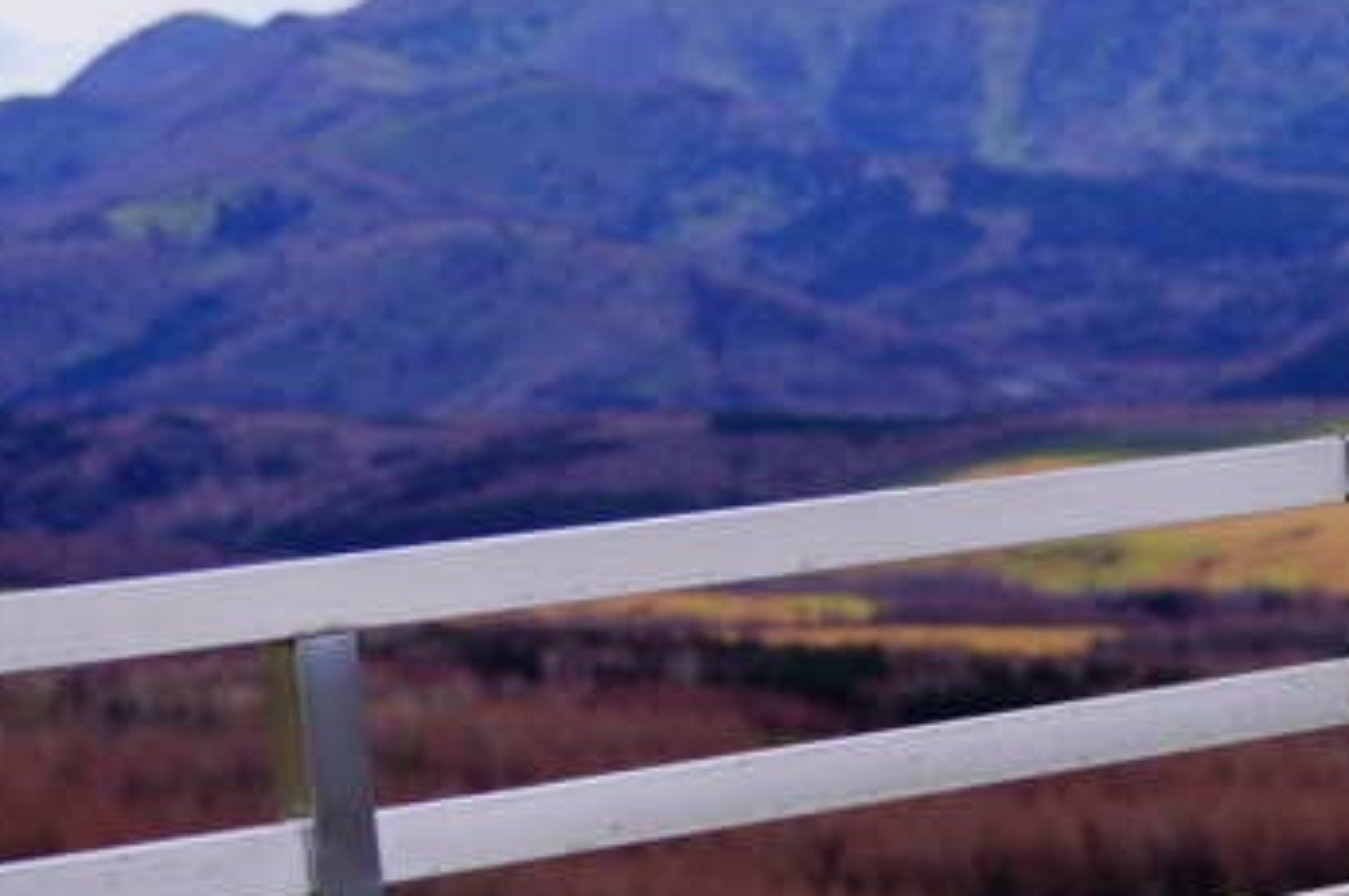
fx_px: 5803
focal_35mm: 155
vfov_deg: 8.8
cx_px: 1470
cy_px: 454
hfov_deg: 13.0
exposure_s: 1/80
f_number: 5
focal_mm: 45
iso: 100
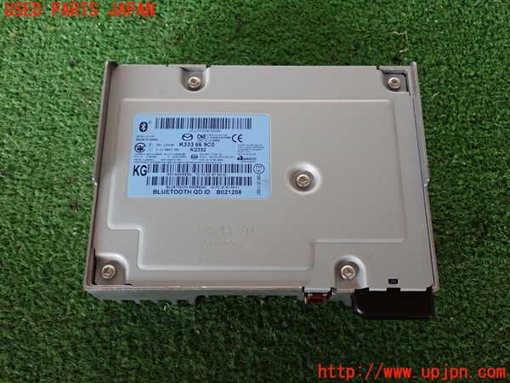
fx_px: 604
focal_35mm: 41
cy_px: 192
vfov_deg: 35.1
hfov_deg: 45.8
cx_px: 255
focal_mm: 7.31
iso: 500
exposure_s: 1/40
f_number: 2.8
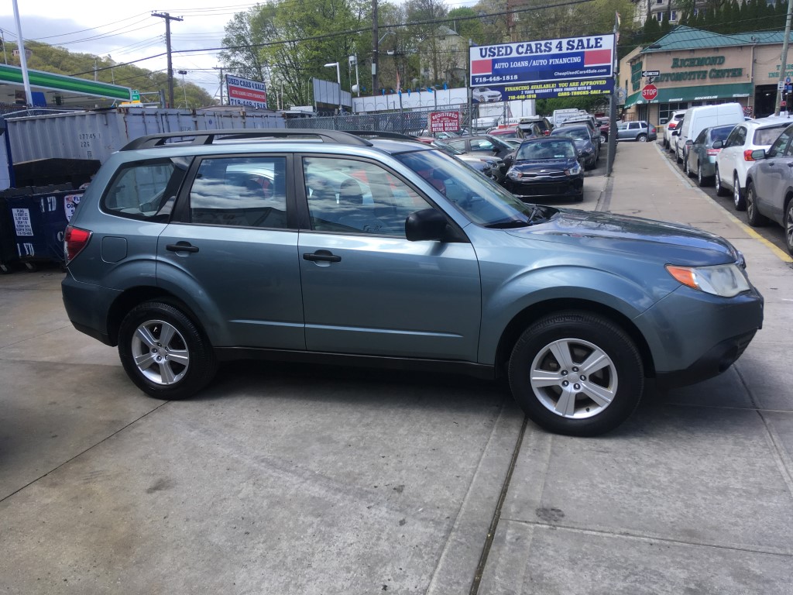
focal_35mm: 29
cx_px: 396
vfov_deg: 48.2
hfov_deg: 61.7
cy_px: 298
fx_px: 664
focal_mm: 4.15
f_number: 2.2
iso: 25
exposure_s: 1/810
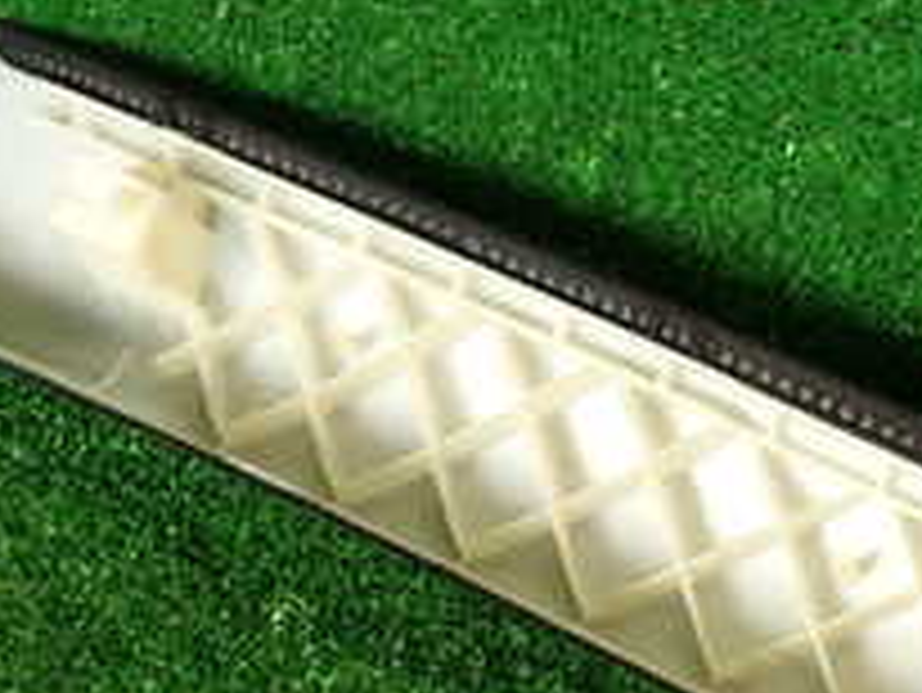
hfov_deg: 25.1
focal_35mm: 73
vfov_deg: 19.8
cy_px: 634
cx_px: 967
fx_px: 1945
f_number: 2
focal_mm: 4.5
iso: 100
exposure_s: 1/60
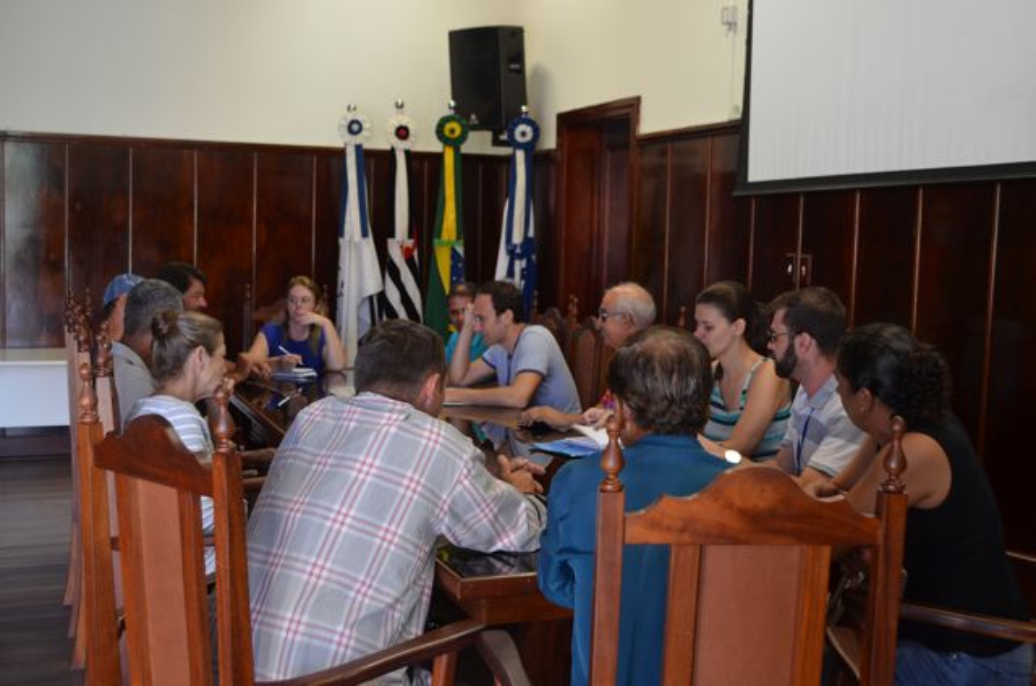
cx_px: 518
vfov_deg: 31.8
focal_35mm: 42
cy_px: 343
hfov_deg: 46.5
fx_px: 1206
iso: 800
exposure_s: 1/40
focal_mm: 28
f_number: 4.5
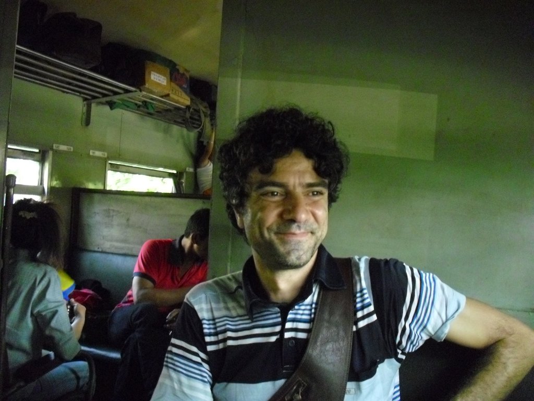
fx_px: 586
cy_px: 200
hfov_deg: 49.0
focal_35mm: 38
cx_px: 267
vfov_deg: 37.7
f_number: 2.8
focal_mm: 6.2
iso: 800
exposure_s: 1/80
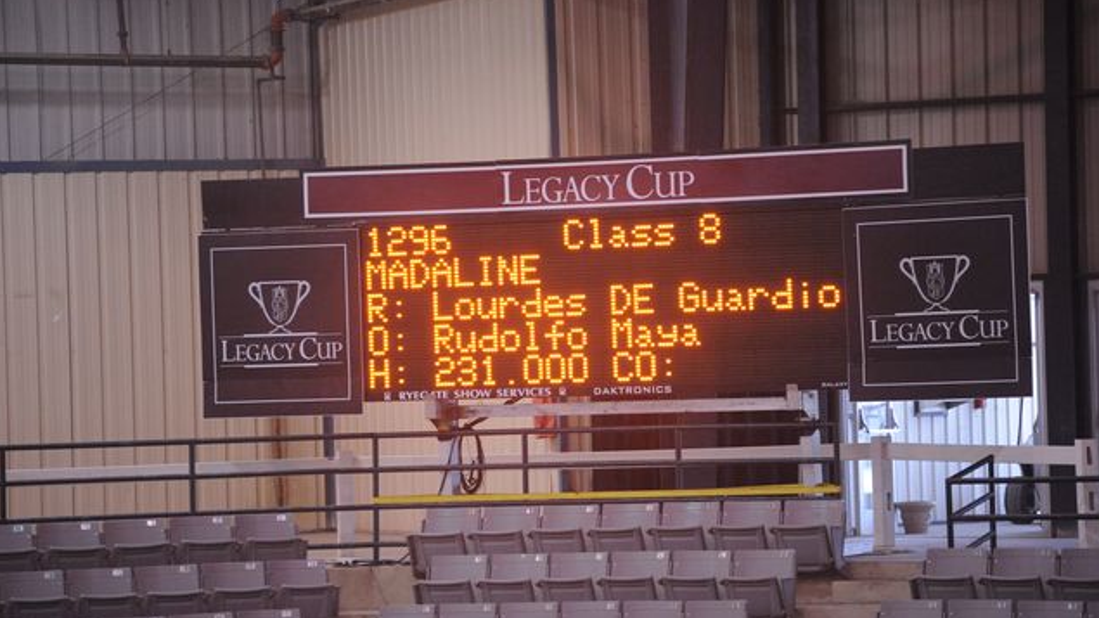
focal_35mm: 211
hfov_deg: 10.2
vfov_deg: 5.8
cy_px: 331
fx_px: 6148
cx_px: 549
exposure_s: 1/400
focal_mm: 200
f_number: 2.8
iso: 5000
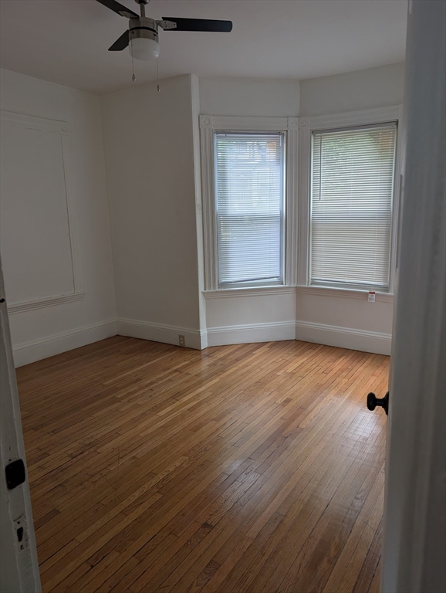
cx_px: 223
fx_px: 411
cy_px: 296
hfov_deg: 56.9
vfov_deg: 71.5
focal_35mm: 24
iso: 63
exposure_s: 1/92.5
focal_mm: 6.9
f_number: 1.68
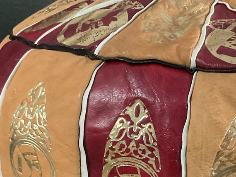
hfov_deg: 24.5
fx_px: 525
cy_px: 127
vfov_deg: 19.0
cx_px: 220
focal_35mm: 77
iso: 200
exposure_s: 1/40
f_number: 1.8
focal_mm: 3
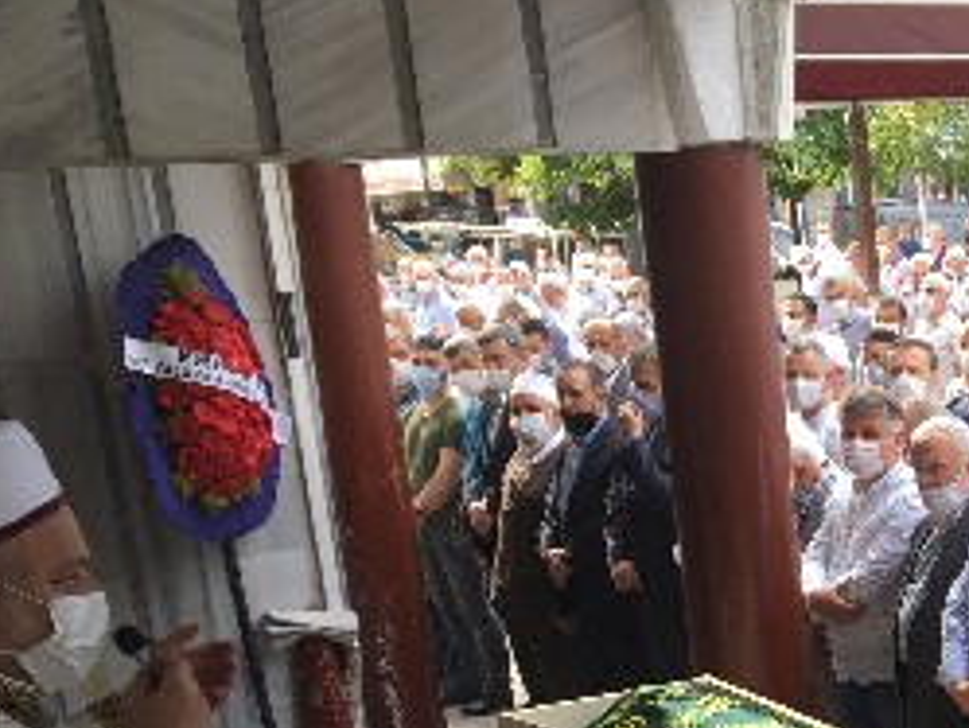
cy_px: 927
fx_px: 2184
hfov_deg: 22.8
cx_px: 1191
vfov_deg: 17.8
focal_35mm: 78
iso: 32
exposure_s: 1/108
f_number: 2.2
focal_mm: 4.15
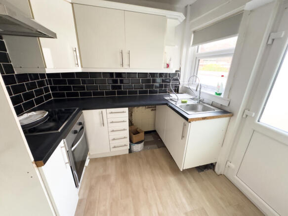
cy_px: 108
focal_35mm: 14
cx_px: 144
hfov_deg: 102.1
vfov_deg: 85.7
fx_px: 116
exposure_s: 1/60
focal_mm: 2.22
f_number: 2.2
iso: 400
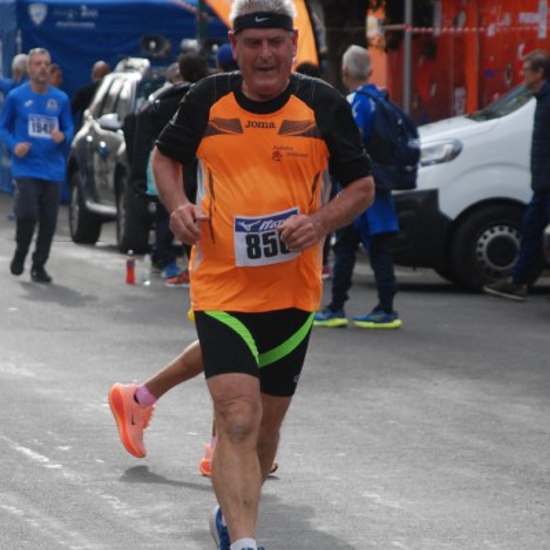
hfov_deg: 13.0
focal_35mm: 134
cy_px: 304
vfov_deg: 13.0
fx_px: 2409
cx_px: 274
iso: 1000
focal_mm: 70
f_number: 5.6
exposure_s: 1/800
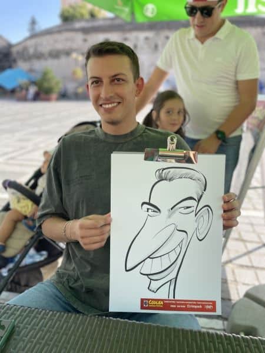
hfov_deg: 53.1
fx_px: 265
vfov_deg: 67.3
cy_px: 176
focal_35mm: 26
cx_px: 132
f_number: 1.6
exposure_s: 1/895
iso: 50
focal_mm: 4.2
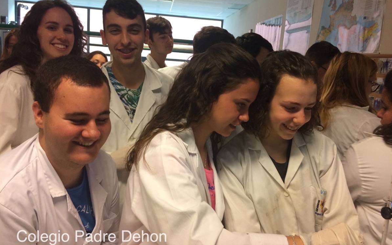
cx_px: 197
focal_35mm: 31
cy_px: 114
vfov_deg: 40.6
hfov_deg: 61.2
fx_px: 331
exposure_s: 1/33
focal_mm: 4.15
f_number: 2.2
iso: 80
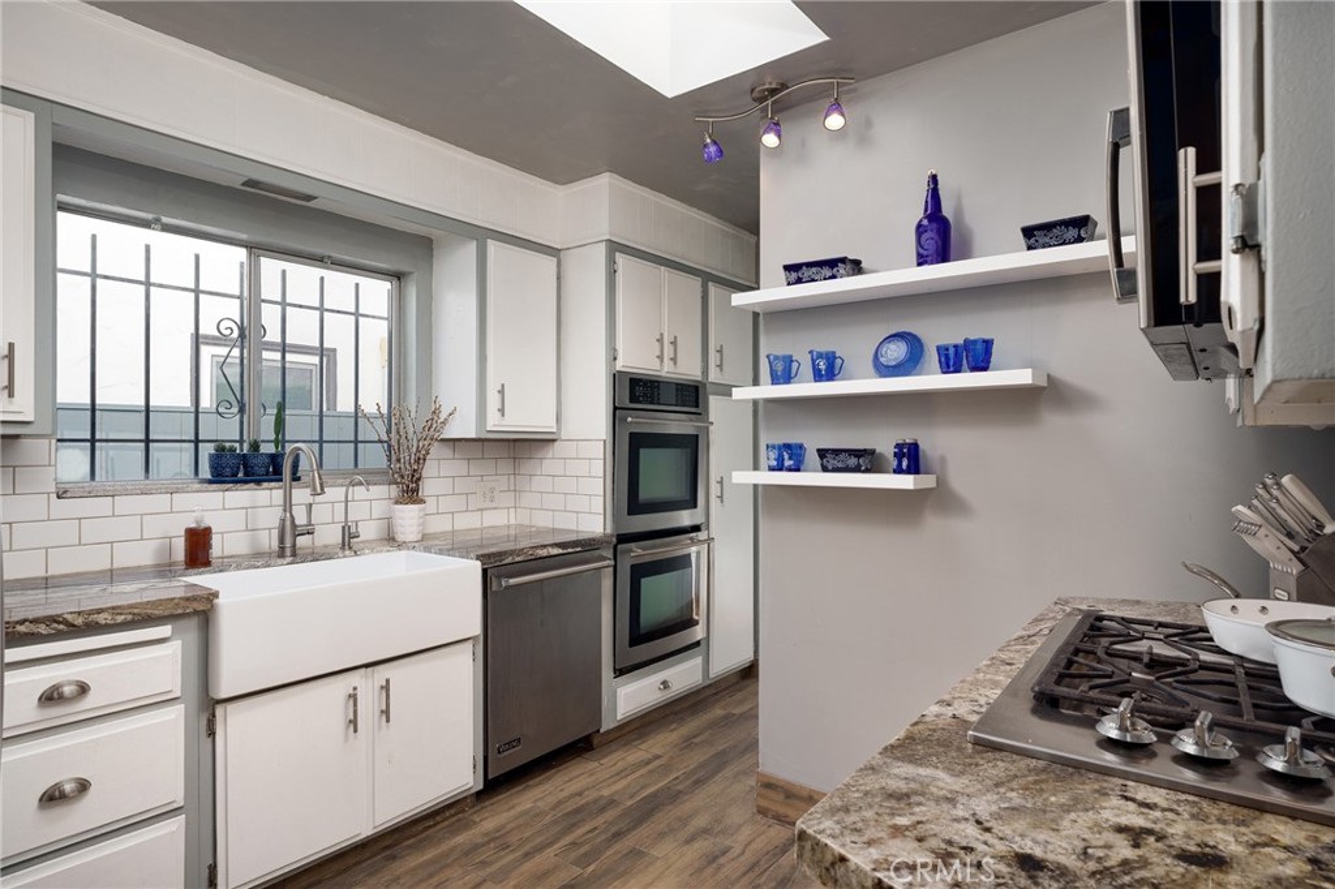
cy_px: 444
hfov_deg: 84.0
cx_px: 668
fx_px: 741
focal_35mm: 20
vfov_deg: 61.9
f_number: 11
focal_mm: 20
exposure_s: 1/160
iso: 400
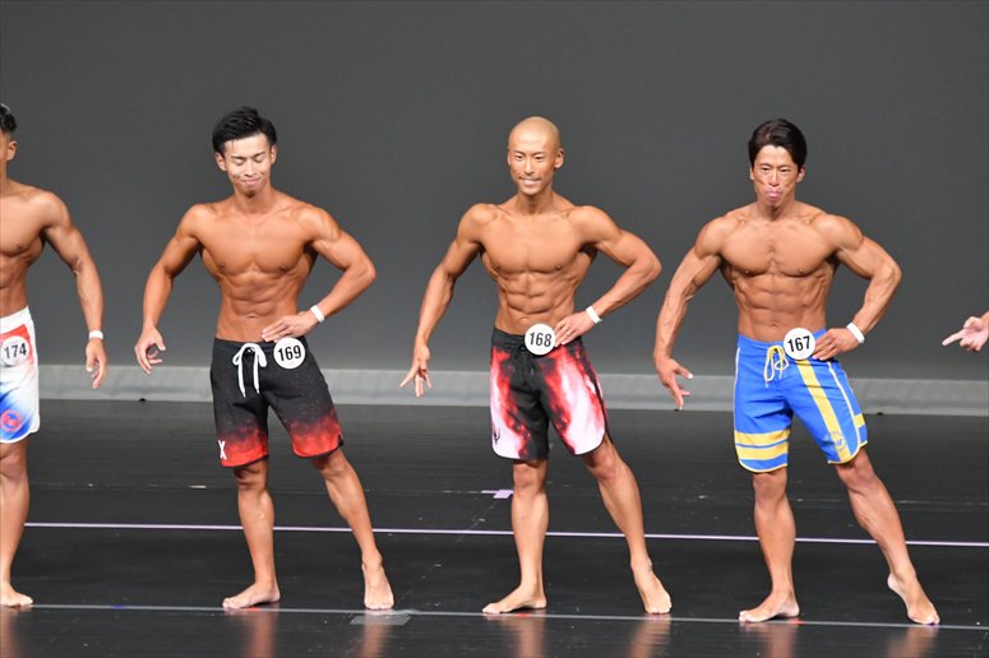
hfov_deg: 6.5
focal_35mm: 315
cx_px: 494
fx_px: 8650
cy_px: 329
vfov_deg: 4.4
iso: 5000
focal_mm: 210
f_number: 5.6
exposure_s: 1/400
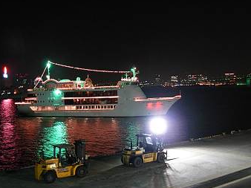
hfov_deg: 41.9
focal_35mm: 45
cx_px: 103
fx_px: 326
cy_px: 96
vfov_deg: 32.1
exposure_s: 1/2.8
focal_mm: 6.3
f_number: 2.9
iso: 200
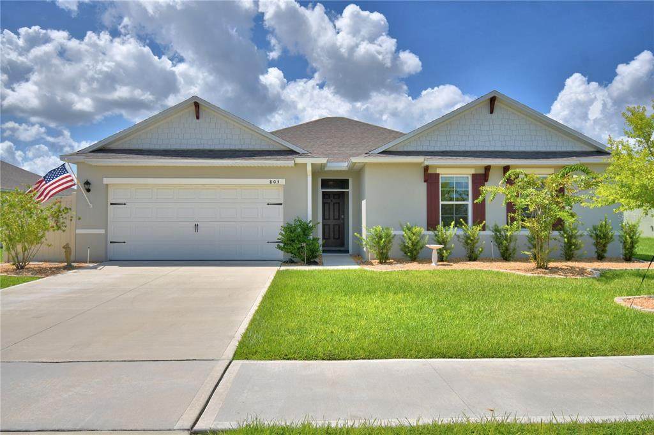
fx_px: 454
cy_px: 218
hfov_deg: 71.5
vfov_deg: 51.3
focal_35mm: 25
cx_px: 327
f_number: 5.3
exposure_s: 1/1250
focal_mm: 17
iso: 100
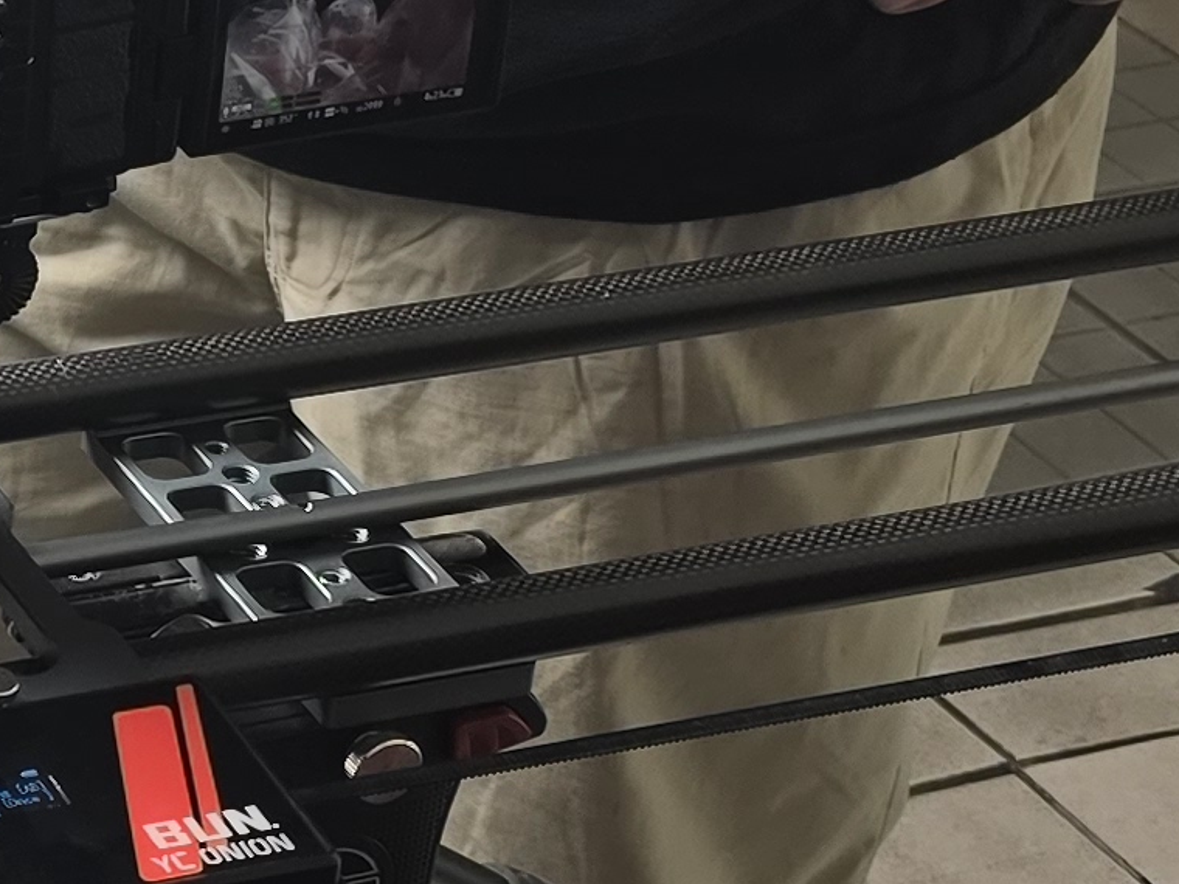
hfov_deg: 14.3
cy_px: 65
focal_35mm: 121
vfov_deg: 12.1
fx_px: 4121
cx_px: -963
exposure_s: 1/100
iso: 16
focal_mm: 6.3
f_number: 1.7
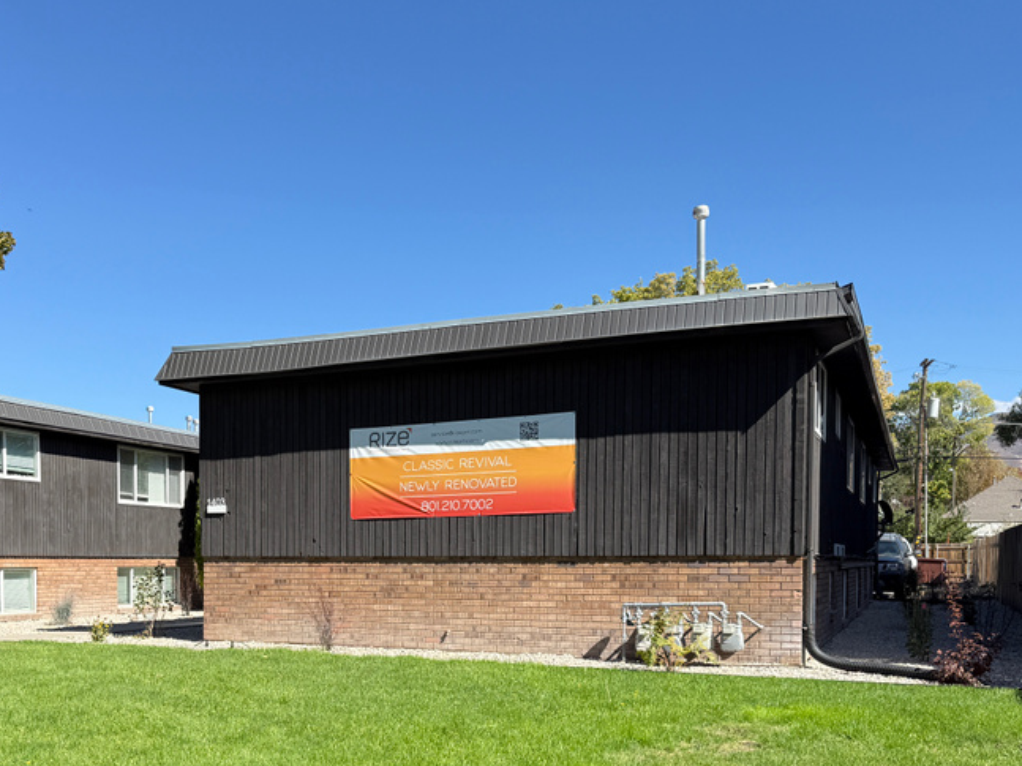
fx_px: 1122
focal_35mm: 38
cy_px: 589
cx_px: 308
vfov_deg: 36.7
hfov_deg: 47.8
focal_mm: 6.76
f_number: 1.78
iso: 80
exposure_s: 1/2907
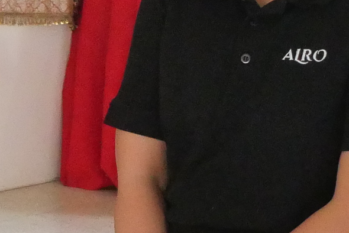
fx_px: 2745
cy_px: 52
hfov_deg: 7.3
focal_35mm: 283
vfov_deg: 4.9
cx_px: 111
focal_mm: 22
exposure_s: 1/400
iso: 3200
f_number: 4.2
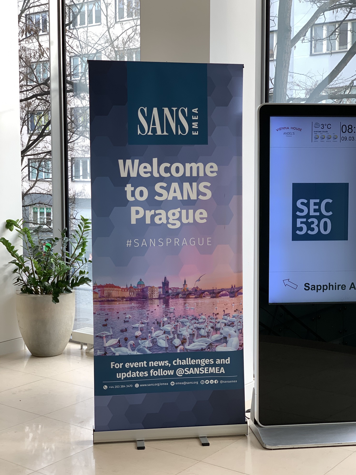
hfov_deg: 27.5
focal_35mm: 53
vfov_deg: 36.2
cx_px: 181
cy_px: 233
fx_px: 727
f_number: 2.4
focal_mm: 6
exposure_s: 1/122
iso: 32
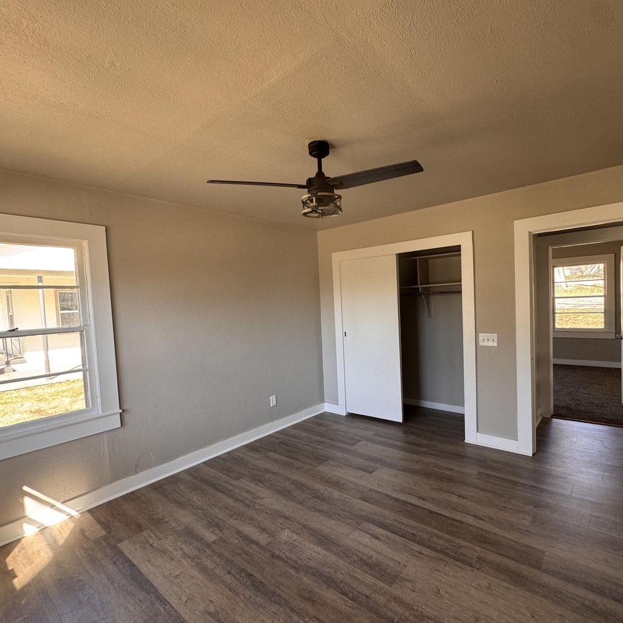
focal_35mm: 17
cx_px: 351
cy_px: 318
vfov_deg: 84.0
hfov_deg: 83.6
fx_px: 346
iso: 160
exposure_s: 1/99
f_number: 2.2
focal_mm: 2.22
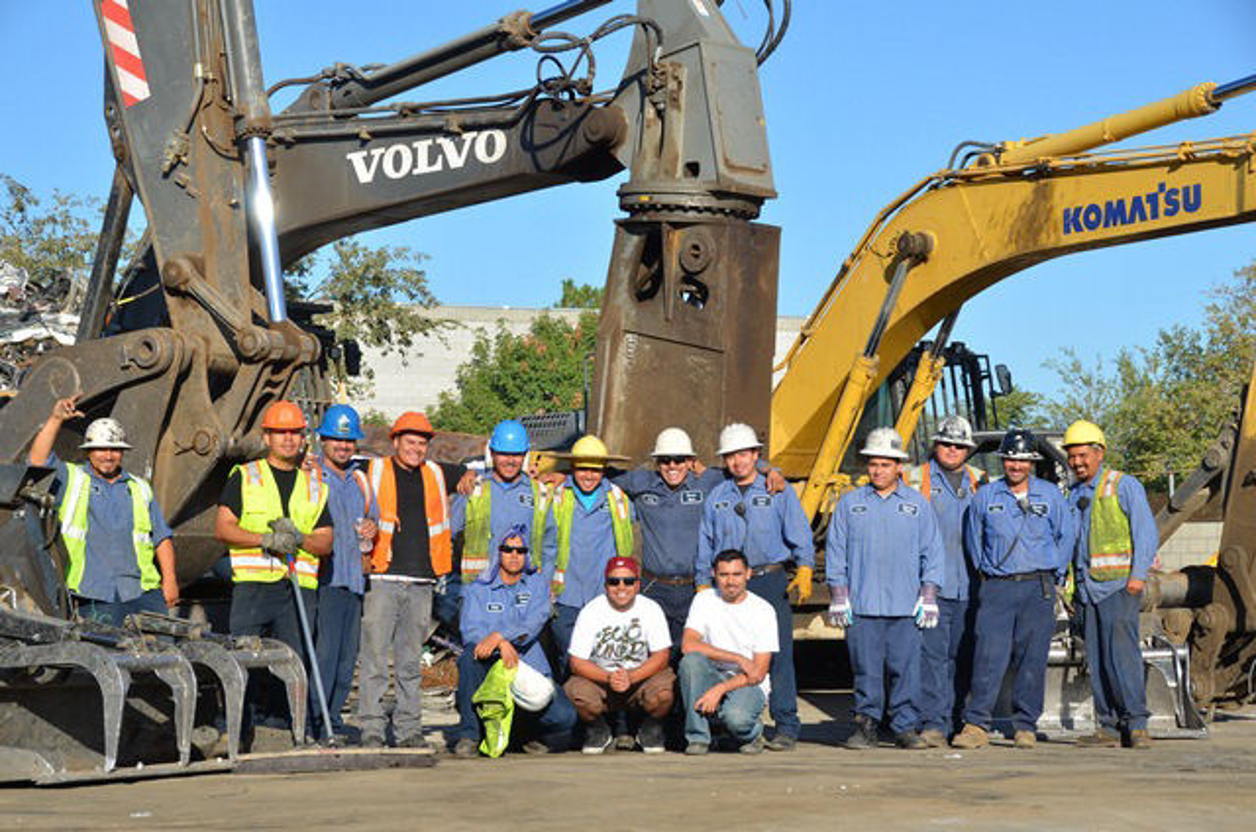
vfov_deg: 17.4
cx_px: 628
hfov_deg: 26.0
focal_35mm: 78
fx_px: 2716
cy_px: 416
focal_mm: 52
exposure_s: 1/320
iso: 100
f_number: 9
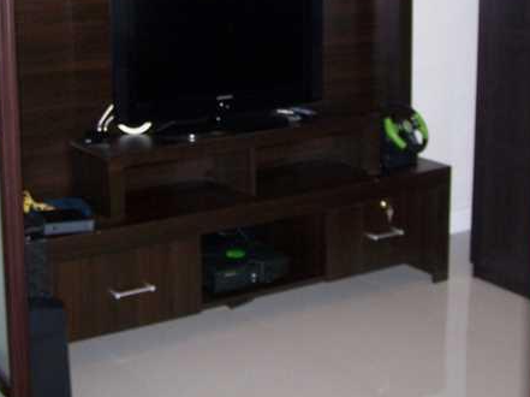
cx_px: 236
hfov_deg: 28.2
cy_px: 57
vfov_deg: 20.9
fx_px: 1056
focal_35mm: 69
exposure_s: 1/60
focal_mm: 6.3
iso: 140
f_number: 2.8
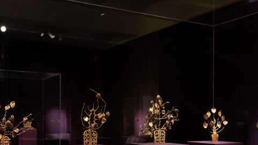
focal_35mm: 53
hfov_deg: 39.1
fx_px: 362
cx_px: 107
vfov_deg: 22.2
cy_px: 123
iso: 1000
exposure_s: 1/8
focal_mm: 35
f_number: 5.6
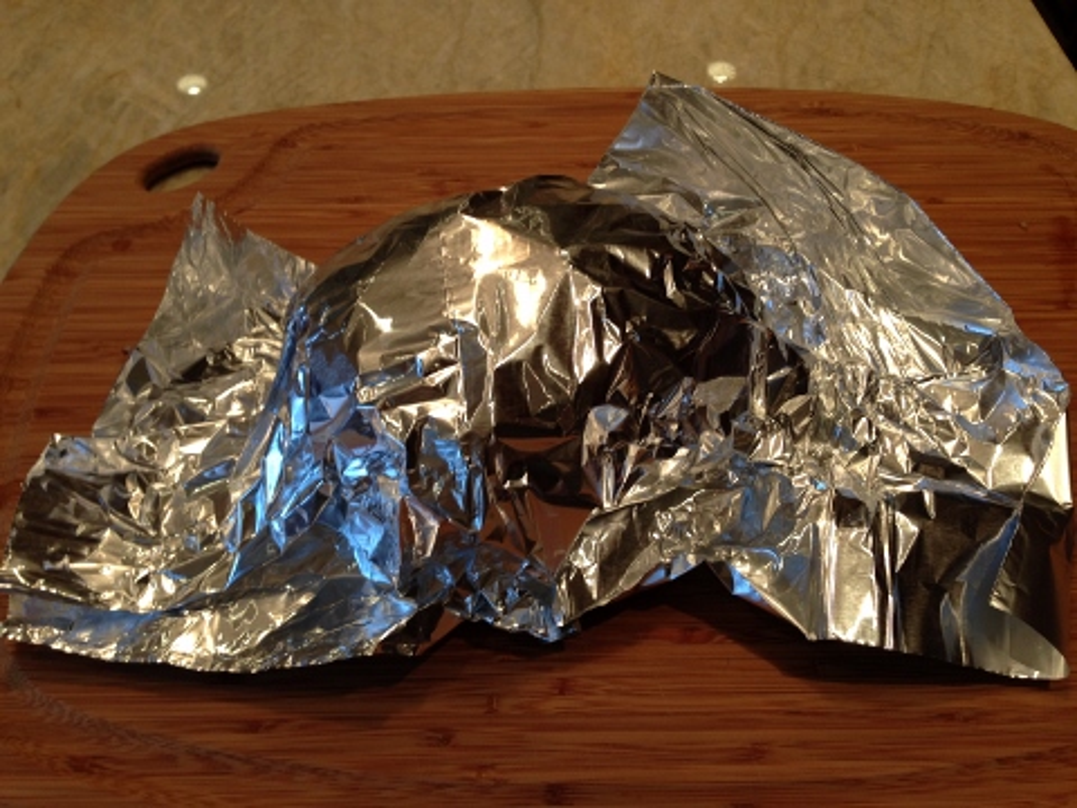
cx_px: 538
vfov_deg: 42.9
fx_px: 1027
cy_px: 404
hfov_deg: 55.4
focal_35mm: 33
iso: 64
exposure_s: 1/24
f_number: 2.4
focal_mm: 4.12
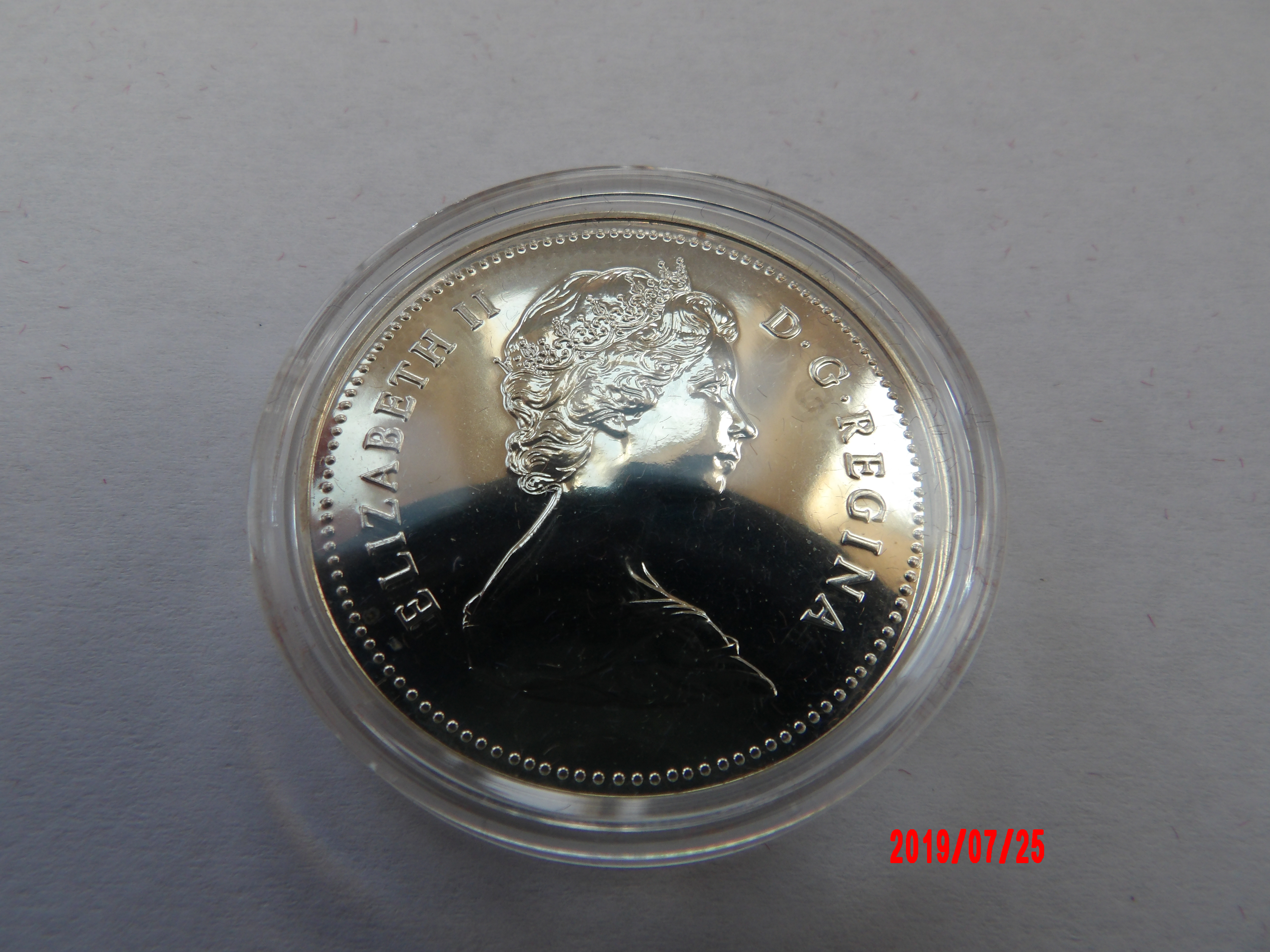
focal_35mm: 23
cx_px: 635
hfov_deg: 73.9
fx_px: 844
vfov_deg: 58.9
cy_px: 476
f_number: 4.1
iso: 100
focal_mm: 4.2
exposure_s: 1/82
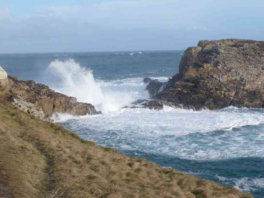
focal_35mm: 75
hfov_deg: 26.0
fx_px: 572
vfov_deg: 19.6
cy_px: 99
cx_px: 132
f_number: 10
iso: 100
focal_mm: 8.3
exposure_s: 1/125
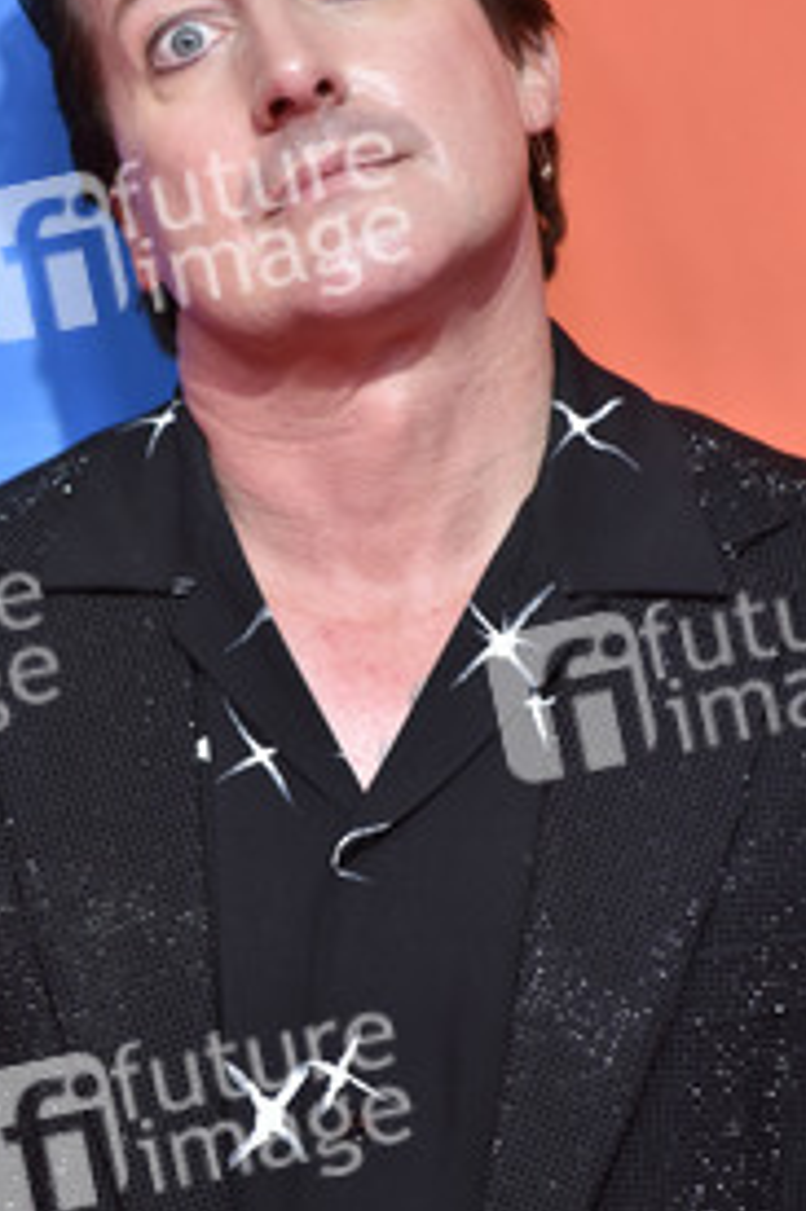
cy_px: 458
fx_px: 9784
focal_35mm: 291
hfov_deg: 4.7
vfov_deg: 7.1
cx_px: 313
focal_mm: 200
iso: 2500
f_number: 3.5
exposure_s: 1/320
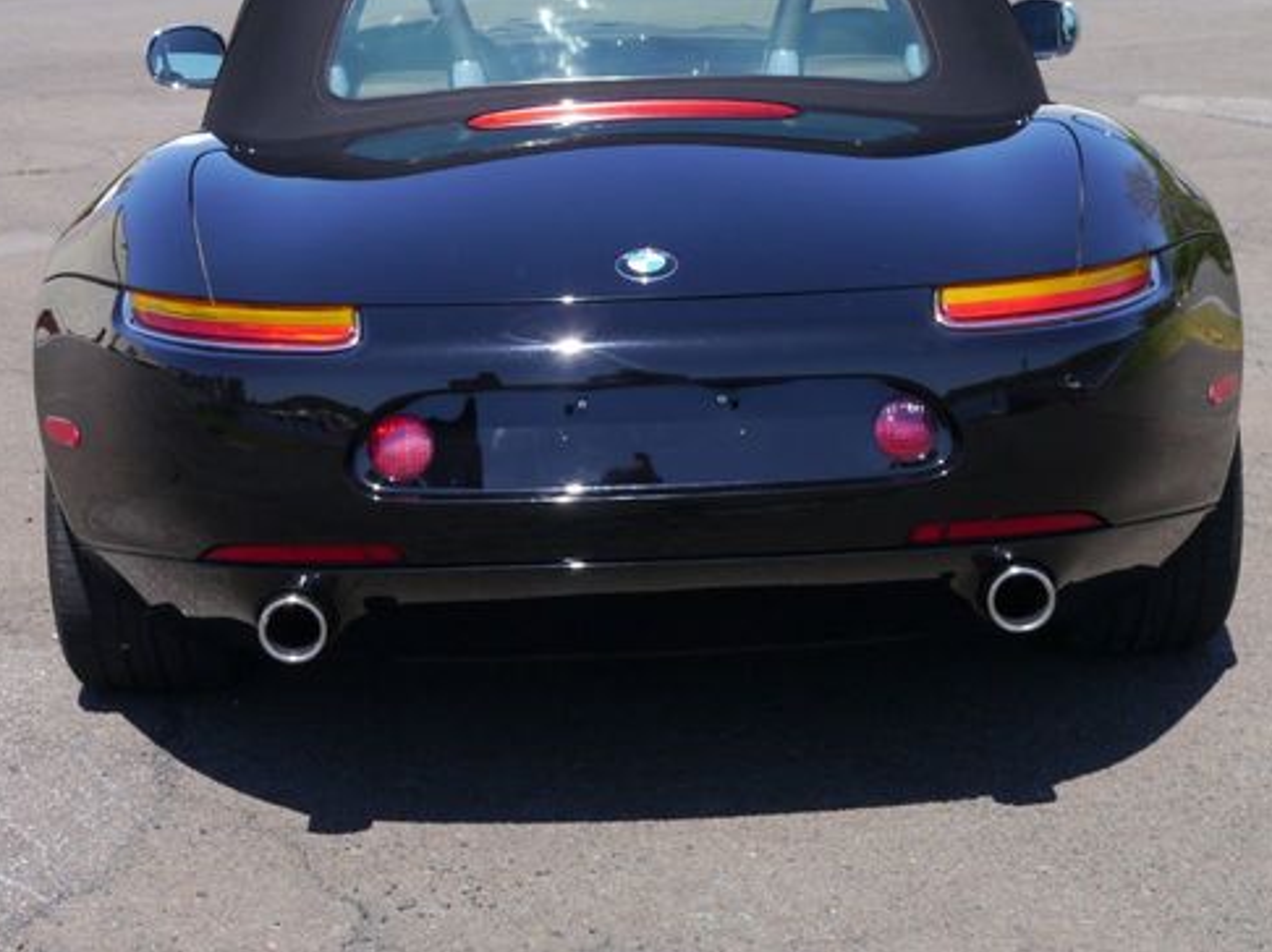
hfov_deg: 33.2
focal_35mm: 58
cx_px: 657
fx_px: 2130
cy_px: 411
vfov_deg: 25.2
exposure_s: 1/320
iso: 160
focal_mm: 22
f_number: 7.1
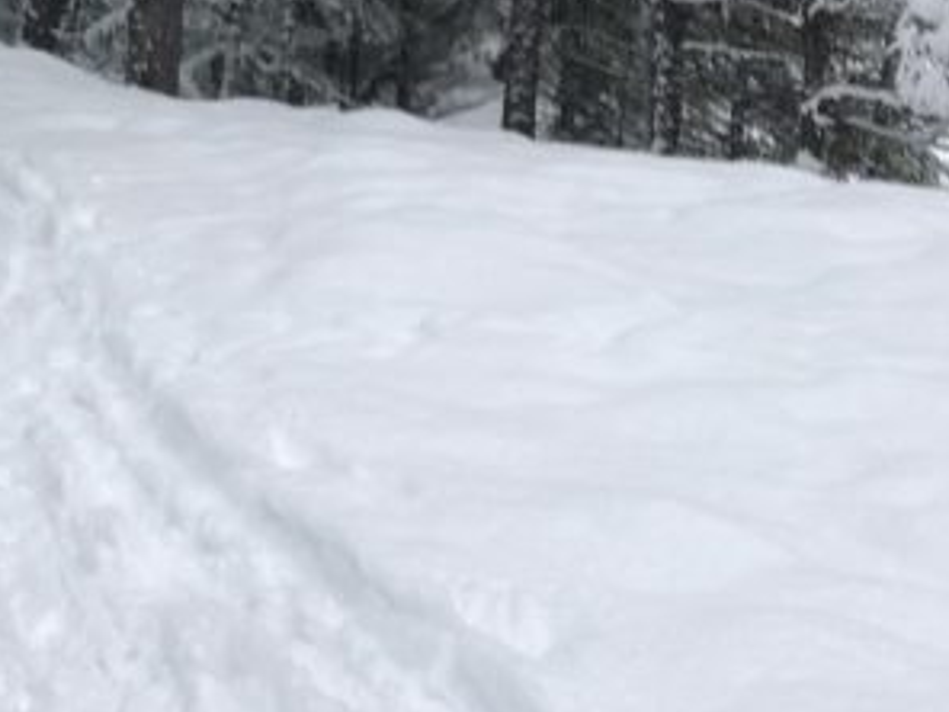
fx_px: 2659
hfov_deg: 19.2
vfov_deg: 15.0
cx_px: -170
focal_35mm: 97
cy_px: -22
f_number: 1.8
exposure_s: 1/244
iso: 20
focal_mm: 3.99
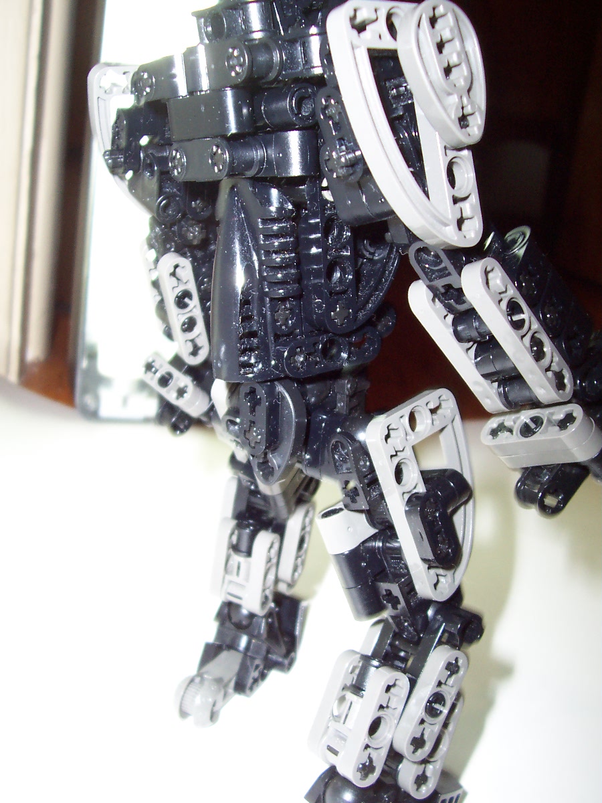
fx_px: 858
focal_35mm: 37
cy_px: 402
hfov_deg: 38.7
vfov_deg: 50.1
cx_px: 301
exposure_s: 1/60
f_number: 2.8
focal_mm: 5.6
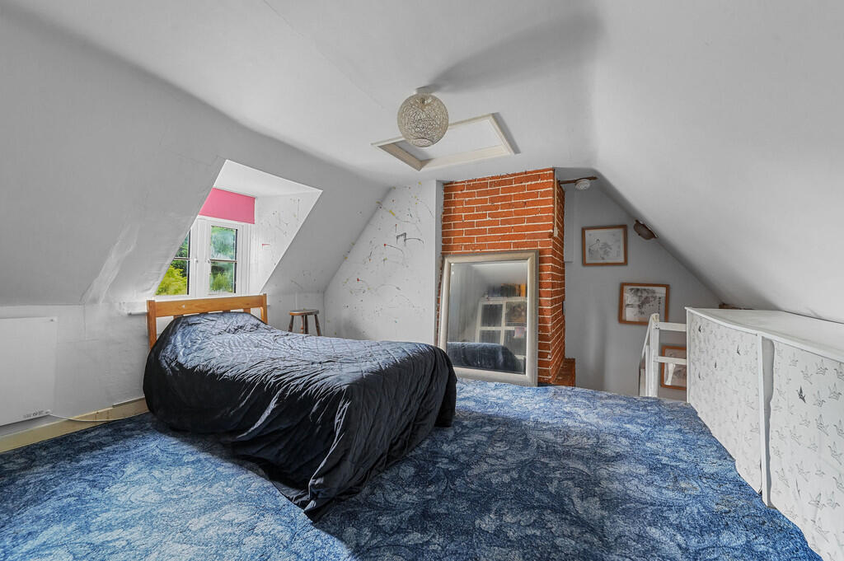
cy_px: 280
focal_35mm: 14
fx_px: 328
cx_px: 422
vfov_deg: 81.1
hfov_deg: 104.3
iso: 400
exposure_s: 1.6
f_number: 8
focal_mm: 14
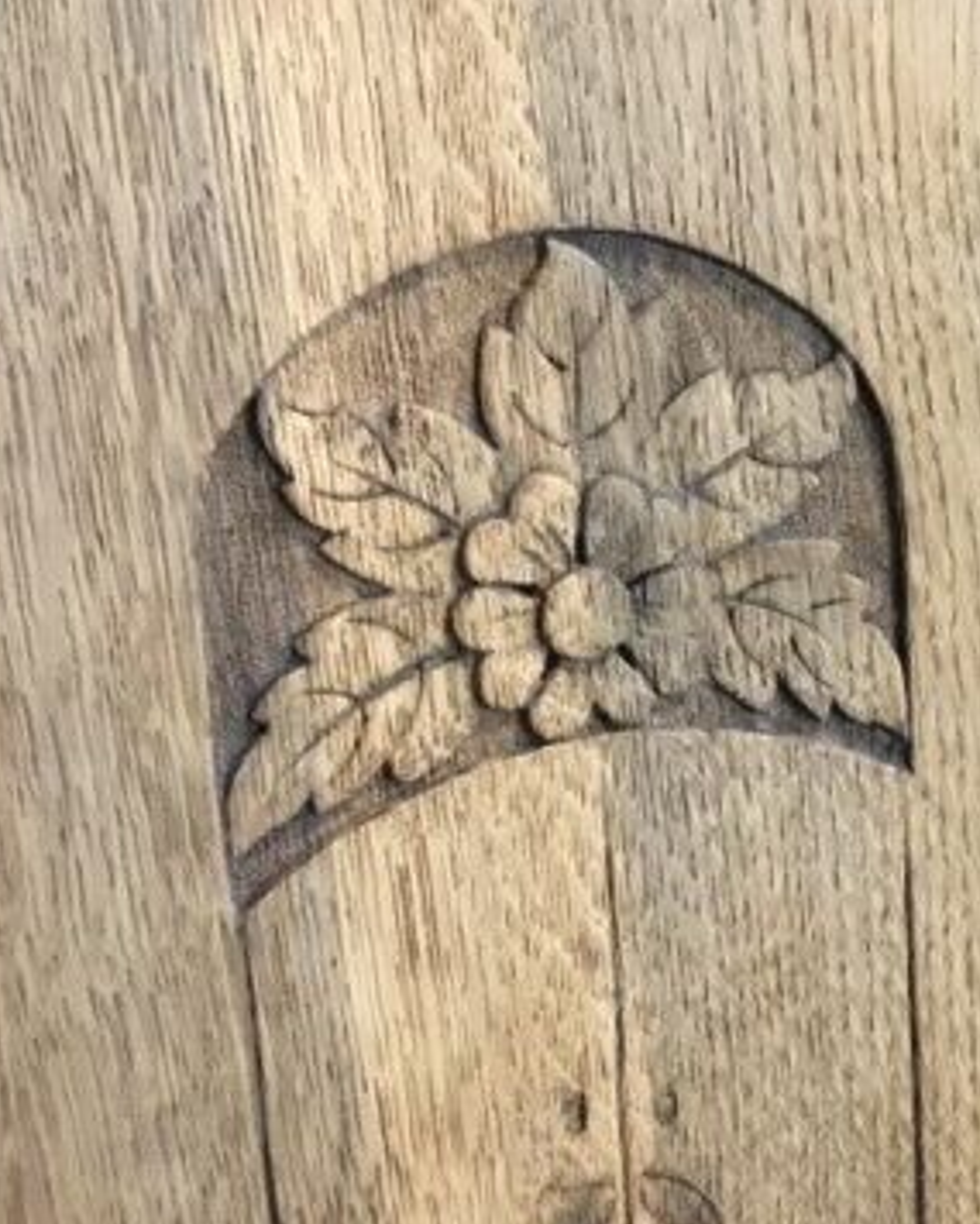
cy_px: 640
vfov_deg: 27.9
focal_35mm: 68
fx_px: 2464
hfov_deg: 21.2
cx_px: 1107
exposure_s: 1/17
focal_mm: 3.3
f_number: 2.4
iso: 320
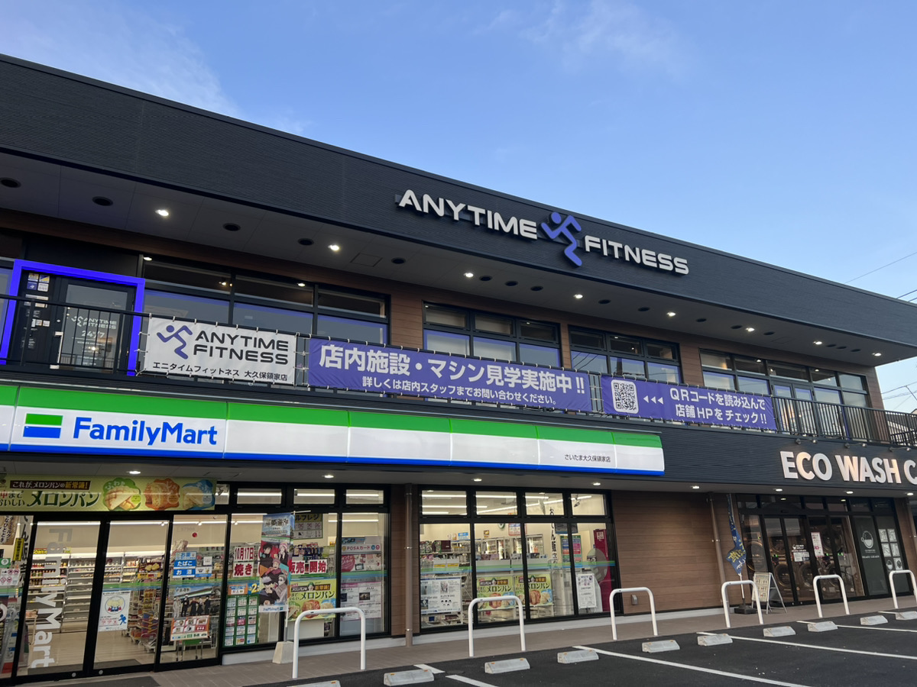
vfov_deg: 53.1
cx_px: 458
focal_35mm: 26
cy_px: 344
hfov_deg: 67.3
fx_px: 689
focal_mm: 5.7
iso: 40
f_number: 1.5
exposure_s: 1/165
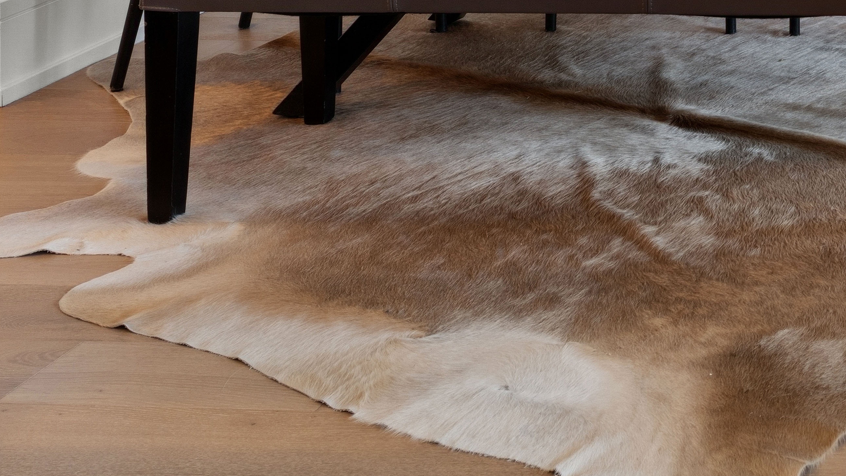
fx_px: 1638
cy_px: -445
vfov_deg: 14.2
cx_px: 1221
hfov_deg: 23.8
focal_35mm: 73
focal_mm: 19
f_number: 8
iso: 320
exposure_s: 1/25
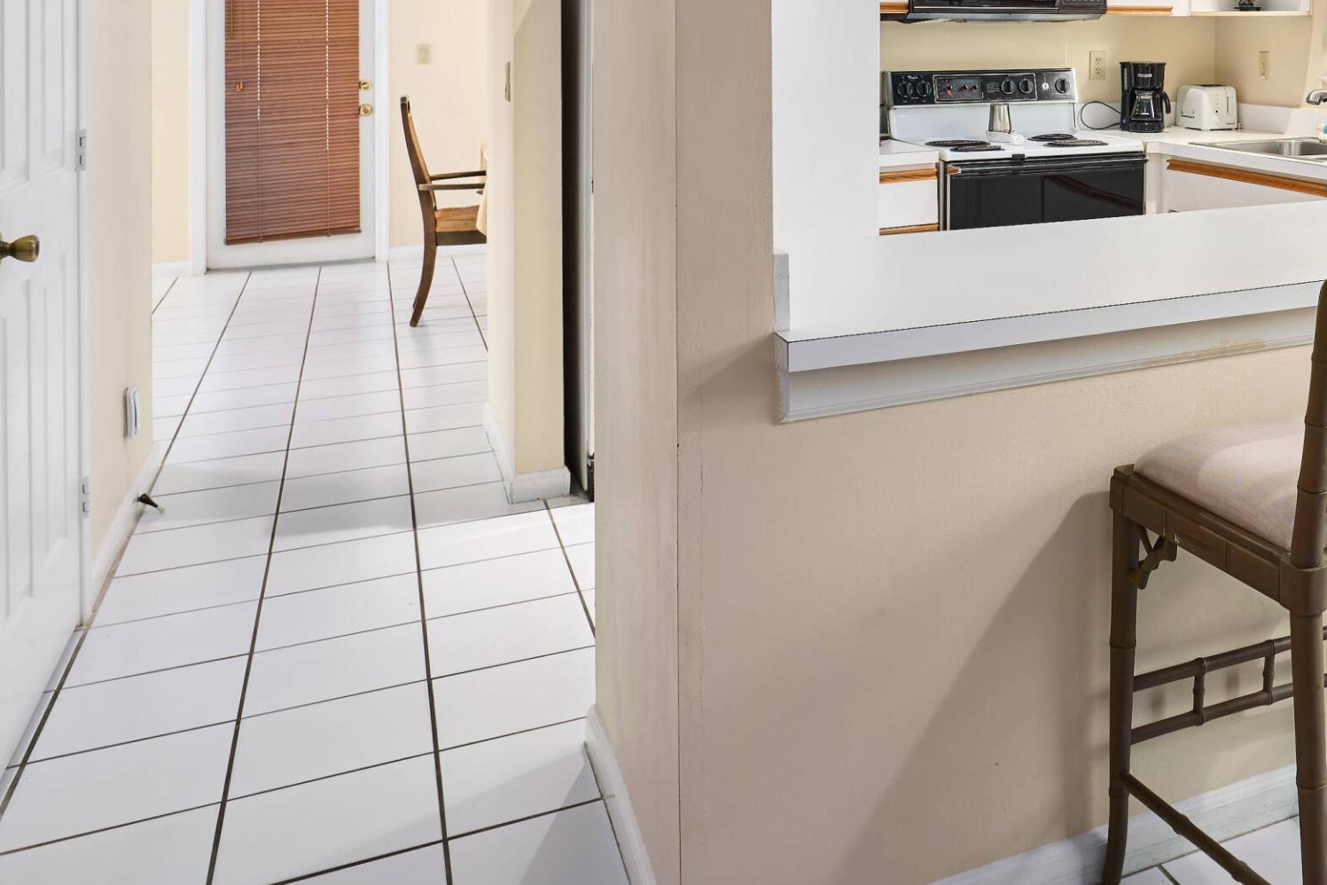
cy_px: 32
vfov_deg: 34.1
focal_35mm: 36
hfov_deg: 47.9
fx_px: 1327
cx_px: 1185
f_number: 5.6
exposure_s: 1/250
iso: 100
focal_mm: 9
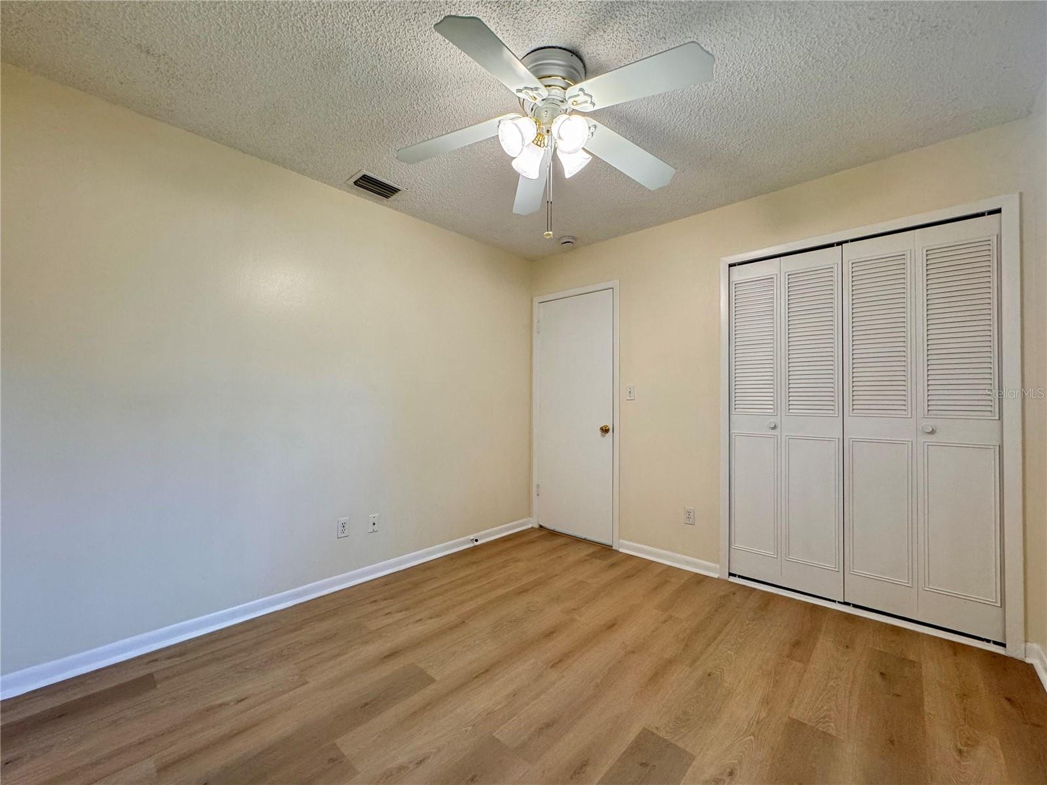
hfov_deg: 102.1
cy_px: 392
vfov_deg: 85.7
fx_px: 423
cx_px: 524
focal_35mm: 14
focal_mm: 2.22
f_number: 2.2
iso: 200
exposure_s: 1/120
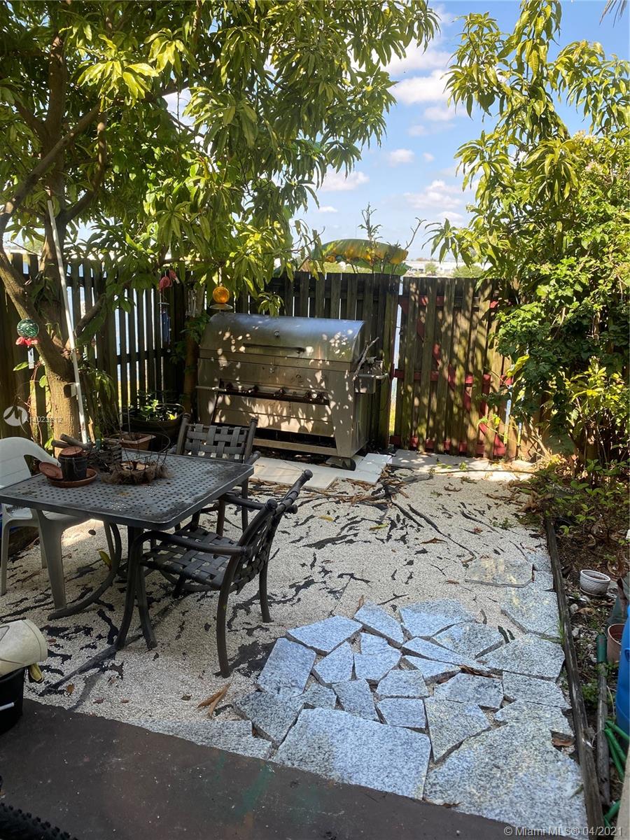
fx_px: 631
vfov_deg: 67.3
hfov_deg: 53.1
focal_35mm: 26
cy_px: 420
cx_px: 315
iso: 32
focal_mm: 4.25
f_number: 1.8
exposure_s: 1/355
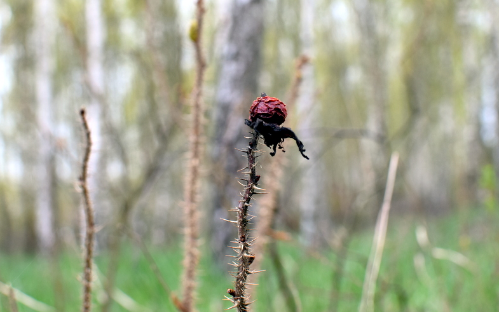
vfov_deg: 23.8
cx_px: 253
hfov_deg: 37.2
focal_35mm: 55
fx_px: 742
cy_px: 155
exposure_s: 1/125
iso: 400
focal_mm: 35
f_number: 6.3
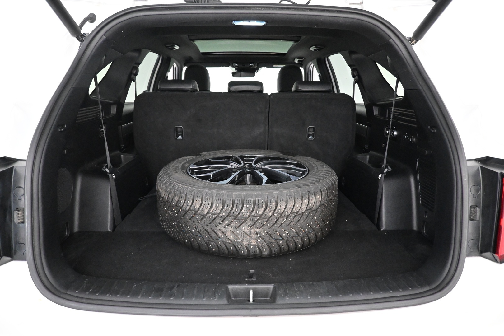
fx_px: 336
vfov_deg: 53.1
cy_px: 168
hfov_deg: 73.7
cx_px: 252
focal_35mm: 24
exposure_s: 1/60
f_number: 3.5
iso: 6400
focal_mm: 16
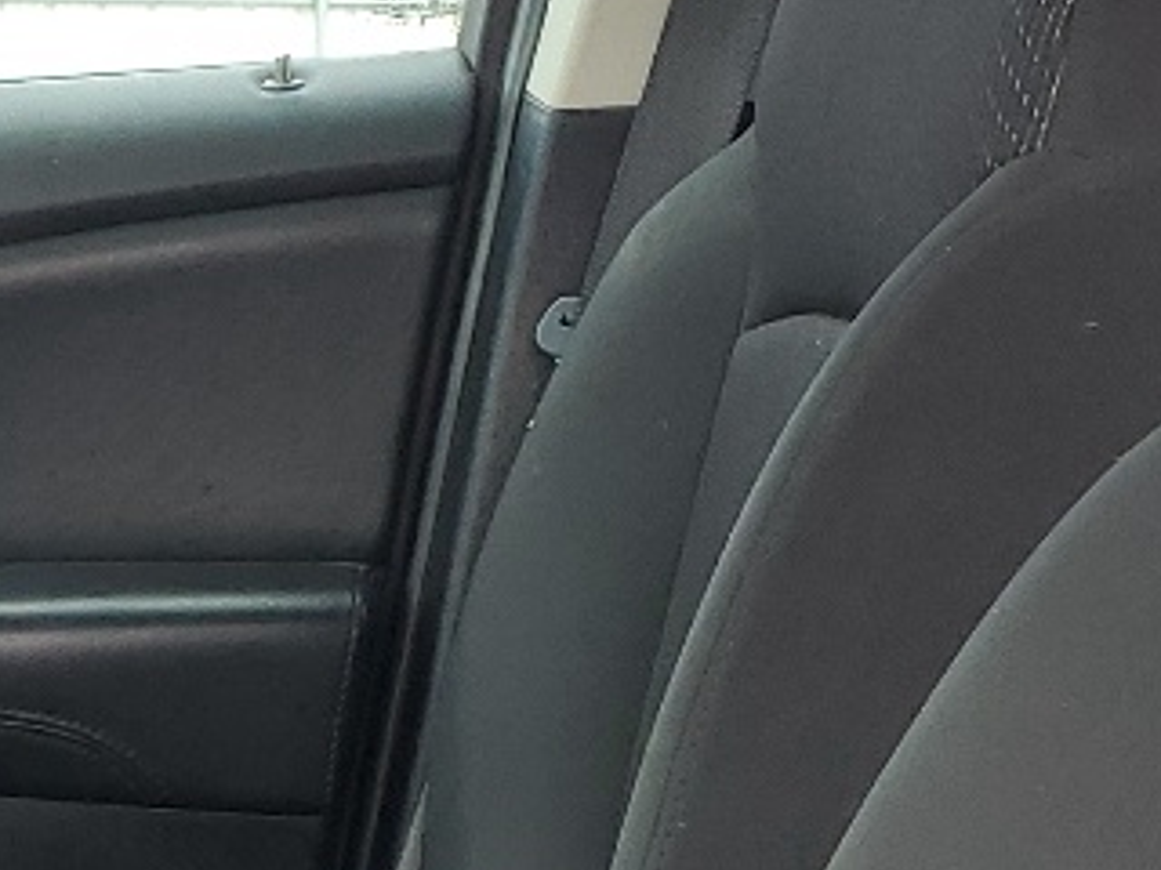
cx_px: -493
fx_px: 4360
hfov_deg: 14.3
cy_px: 1751
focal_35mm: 130
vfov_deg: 10.5
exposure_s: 1/217
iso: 50
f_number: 1.5
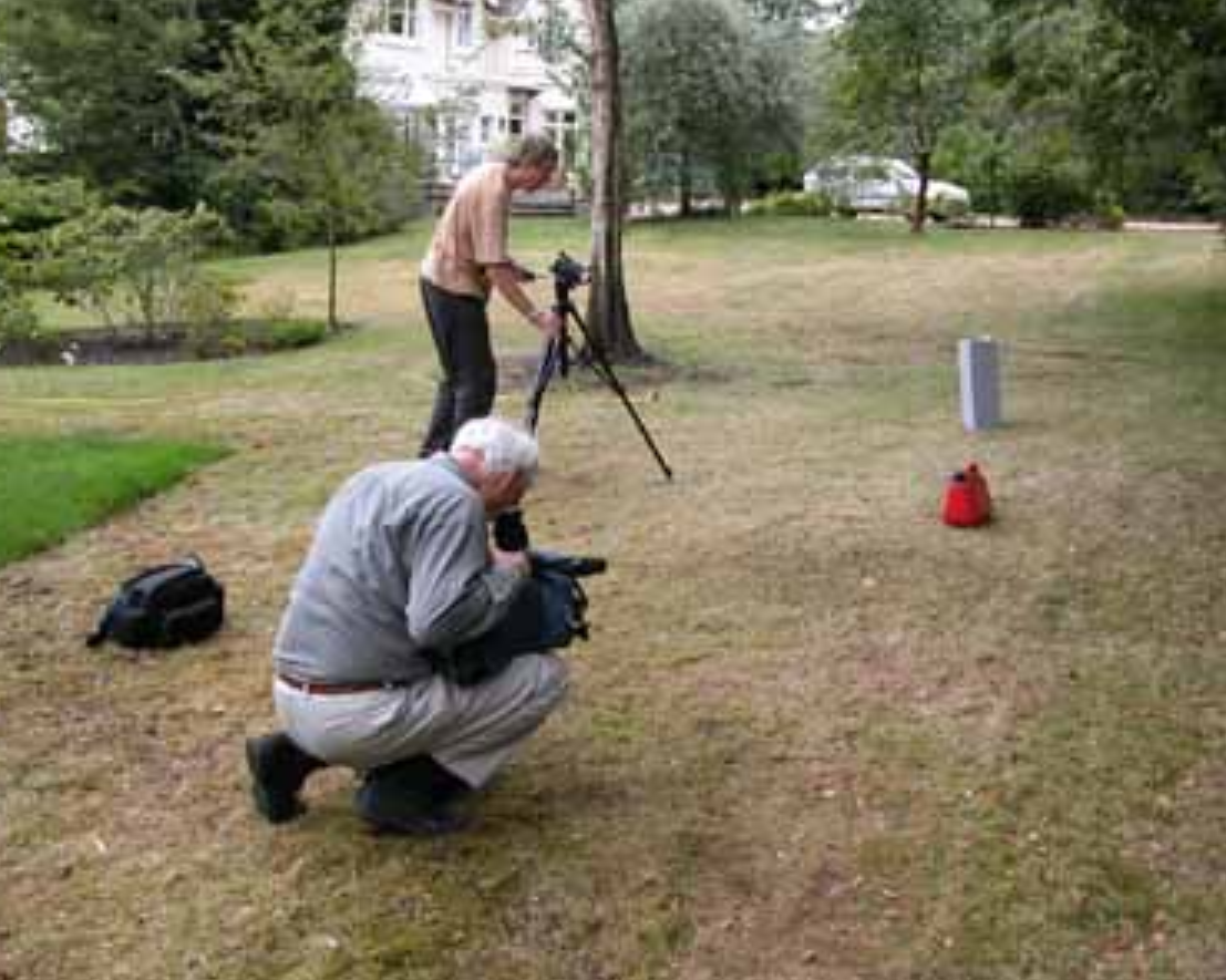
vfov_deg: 41.1
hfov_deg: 50.2
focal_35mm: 36
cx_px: 565
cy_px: 492
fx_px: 1306
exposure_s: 1/76.3
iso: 100
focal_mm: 8.9
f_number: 3.5
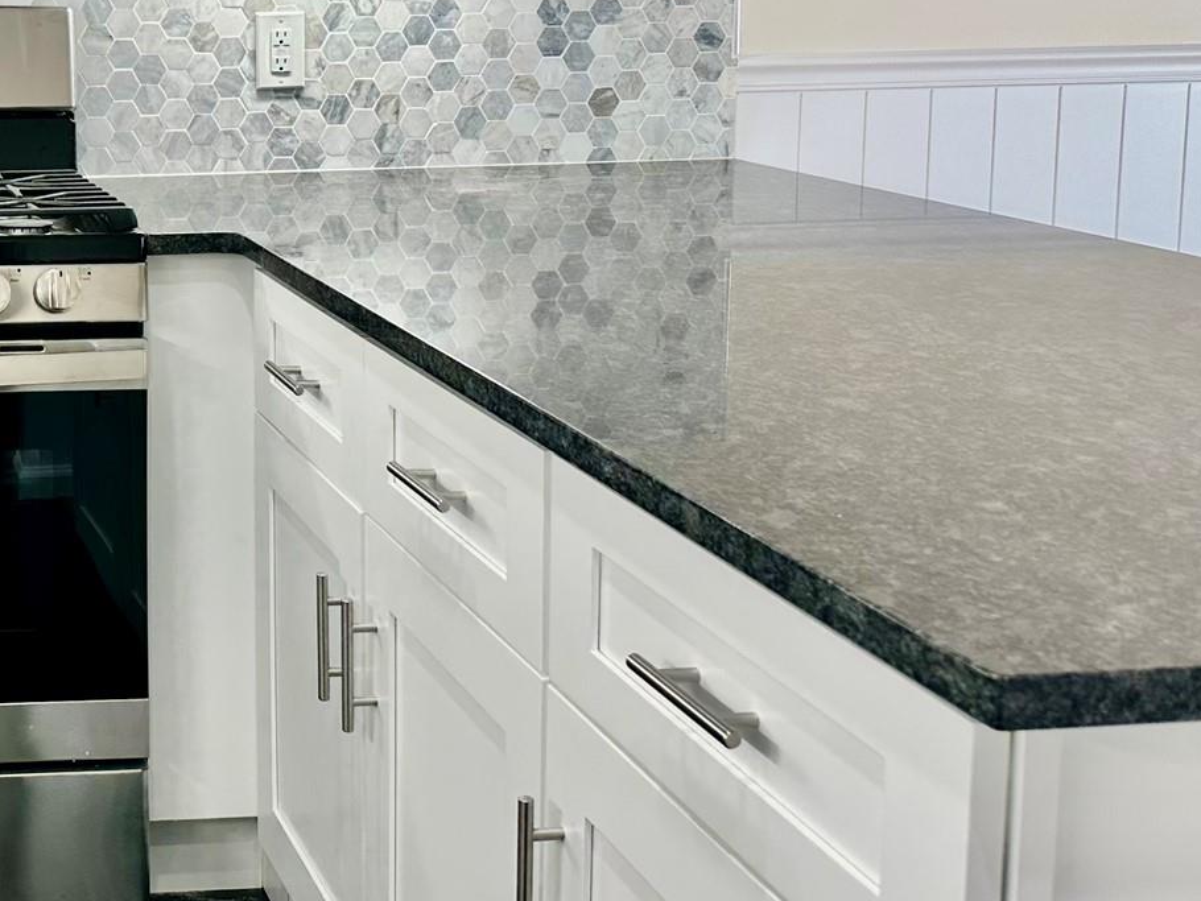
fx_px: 1874
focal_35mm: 54
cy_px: 204
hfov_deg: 32.0
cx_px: -74
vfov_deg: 26.6
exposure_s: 1/120
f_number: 1.78
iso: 80
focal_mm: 6.86
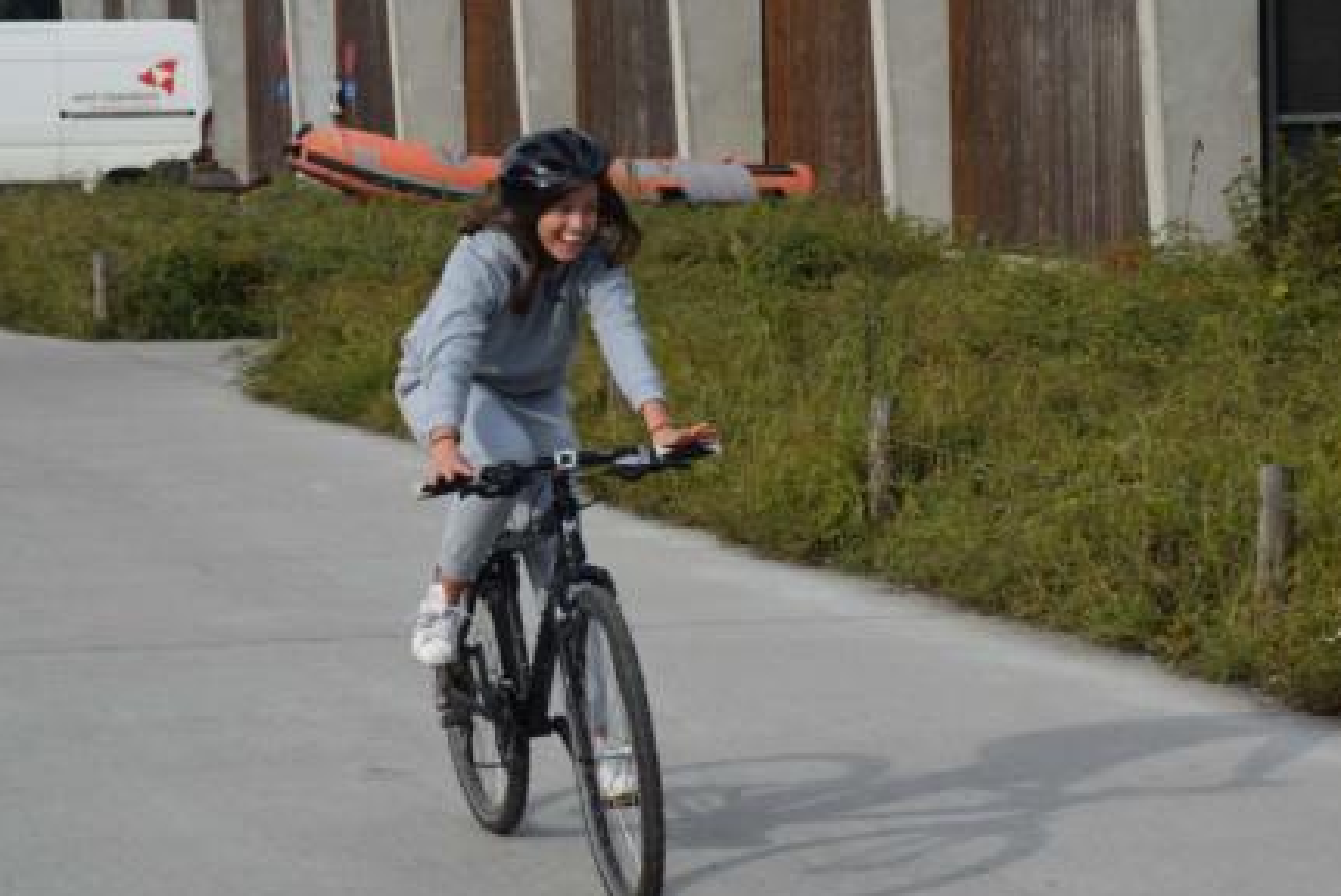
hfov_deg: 18.9
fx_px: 4026
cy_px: 436
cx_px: 672
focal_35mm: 108
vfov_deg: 12.7
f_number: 9
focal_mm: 62
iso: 200
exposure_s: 1/320
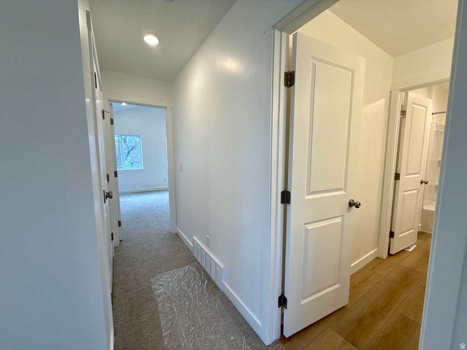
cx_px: 234
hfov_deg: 102.1
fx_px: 189
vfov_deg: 85.7
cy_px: 175
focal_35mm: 14
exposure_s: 1/40
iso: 50
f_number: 2.2
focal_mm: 2.22
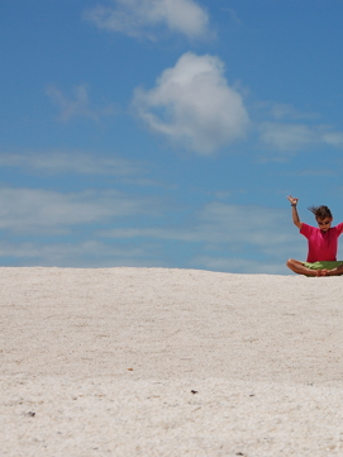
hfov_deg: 10.8
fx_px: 1796
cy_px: 230
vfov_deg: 14.5
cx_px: 324
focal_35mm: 136
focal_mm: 62
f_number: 8
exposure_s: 1/1000
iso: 200
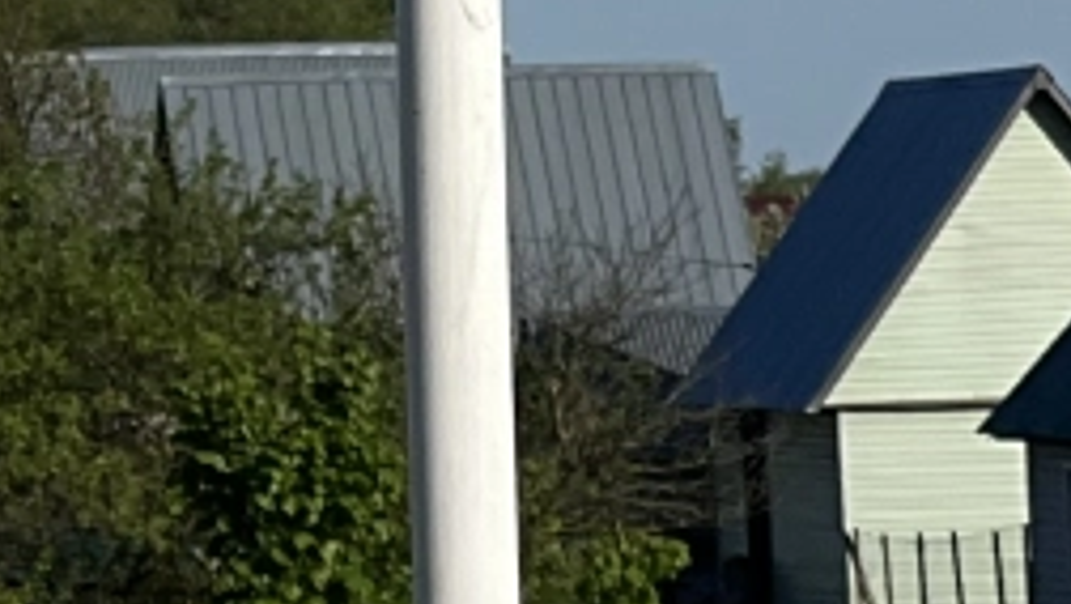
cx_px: -701
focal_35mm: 417
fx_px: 11847
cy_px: -1014
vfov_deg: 2.9
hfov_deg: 5.1
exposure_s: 1/1553
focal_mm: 9
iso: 32
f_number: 2.8
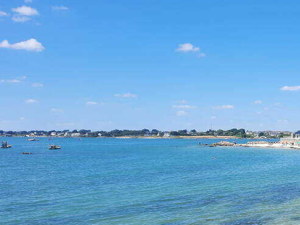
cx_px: 282
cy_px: 213
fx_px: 442
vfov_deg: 27.3
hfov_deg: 34.9
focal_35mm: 51
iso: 32
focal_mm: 4.6
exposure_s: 1/909
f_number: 2
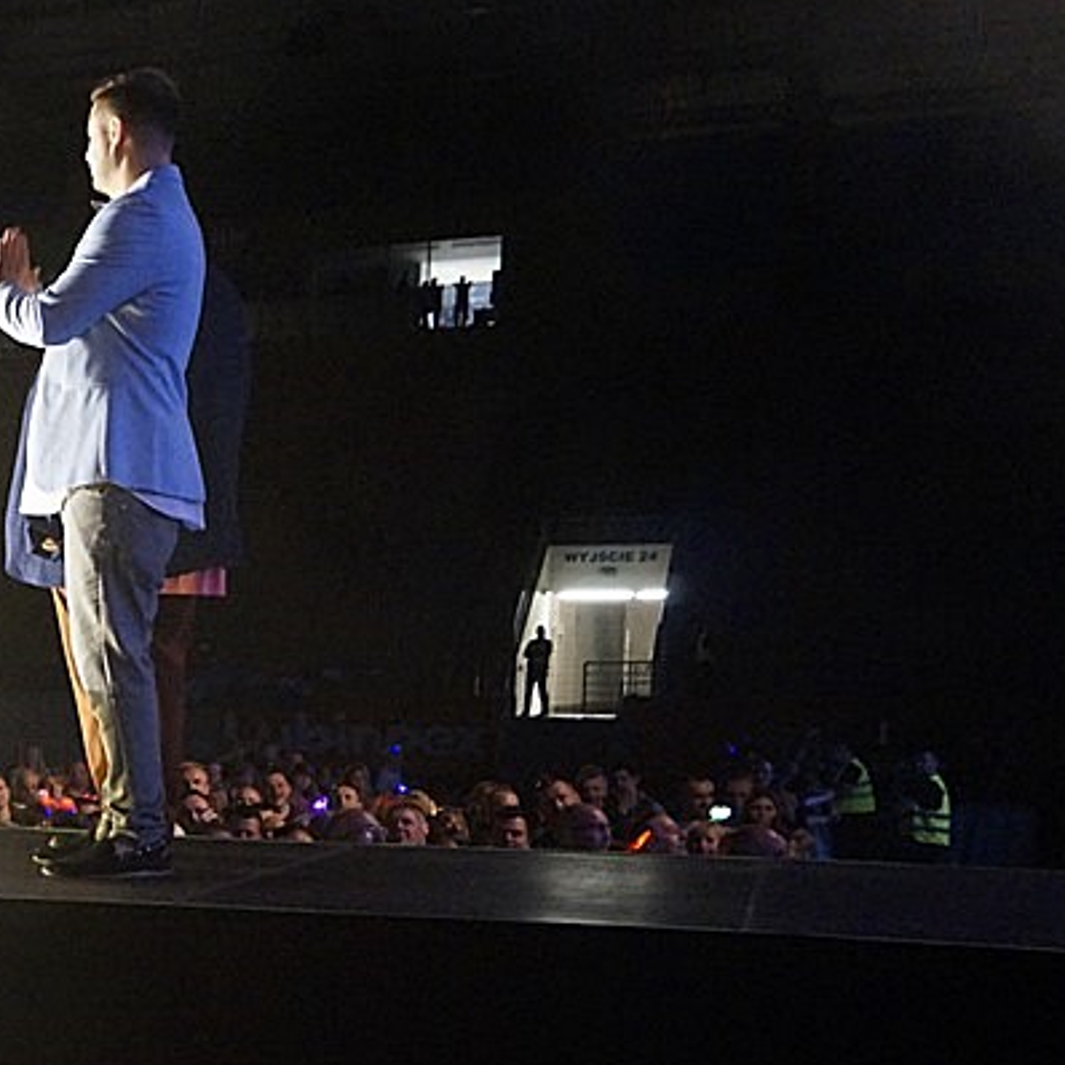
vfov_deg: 28.2
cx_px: -297
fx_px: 2054
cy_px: 904
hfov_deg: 25.3
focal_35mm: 59
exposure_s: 1/60
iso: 3200
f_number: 3.5
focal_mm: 18
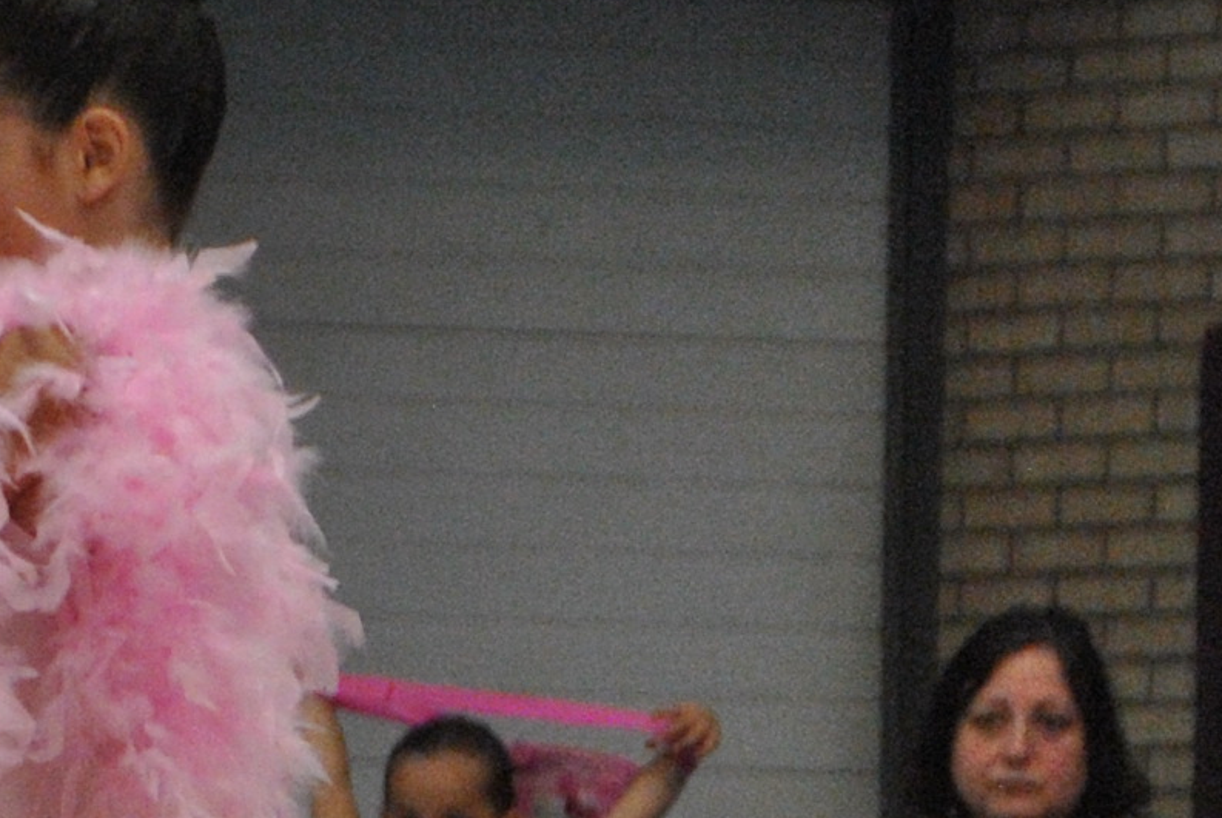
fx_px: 18674
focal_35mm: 549
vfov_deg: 2.5
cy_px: 1151
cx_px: -271
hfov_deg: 3.7
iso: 800
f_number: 5.3
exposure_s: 1/200
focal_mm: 75
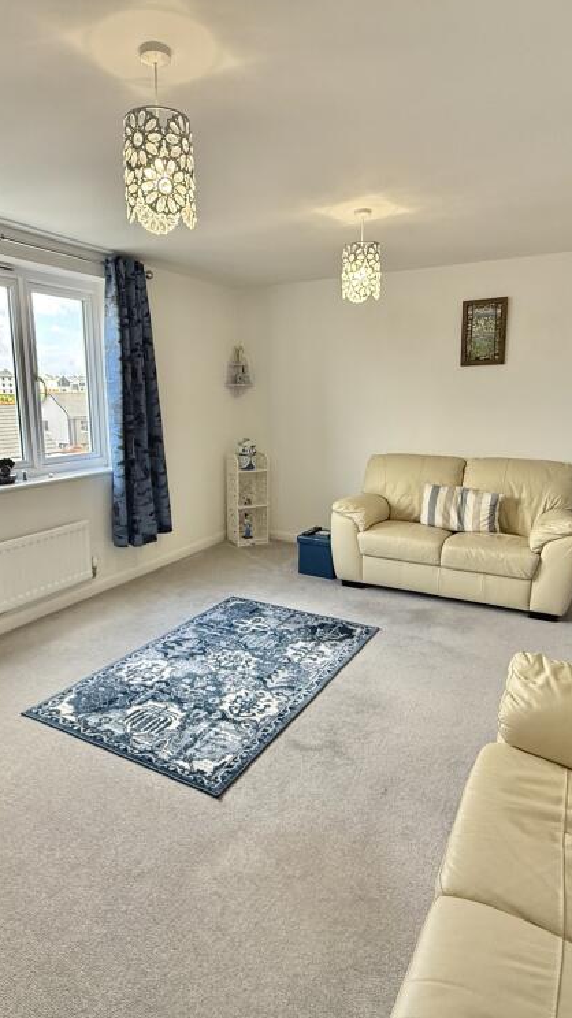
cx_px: 256
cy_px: 514
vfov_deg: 83.9
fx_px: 567
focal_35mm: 21
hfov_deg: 53.4
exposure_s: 1/99
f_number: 2.2
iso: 125
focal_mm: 2.22
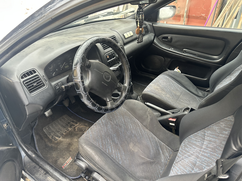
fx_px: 168
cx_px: 121
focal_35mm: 24
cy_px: 90
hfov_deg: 71.6
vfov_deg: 56.8
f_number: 1.78
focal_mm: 6.86
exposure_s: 1/121
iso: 200
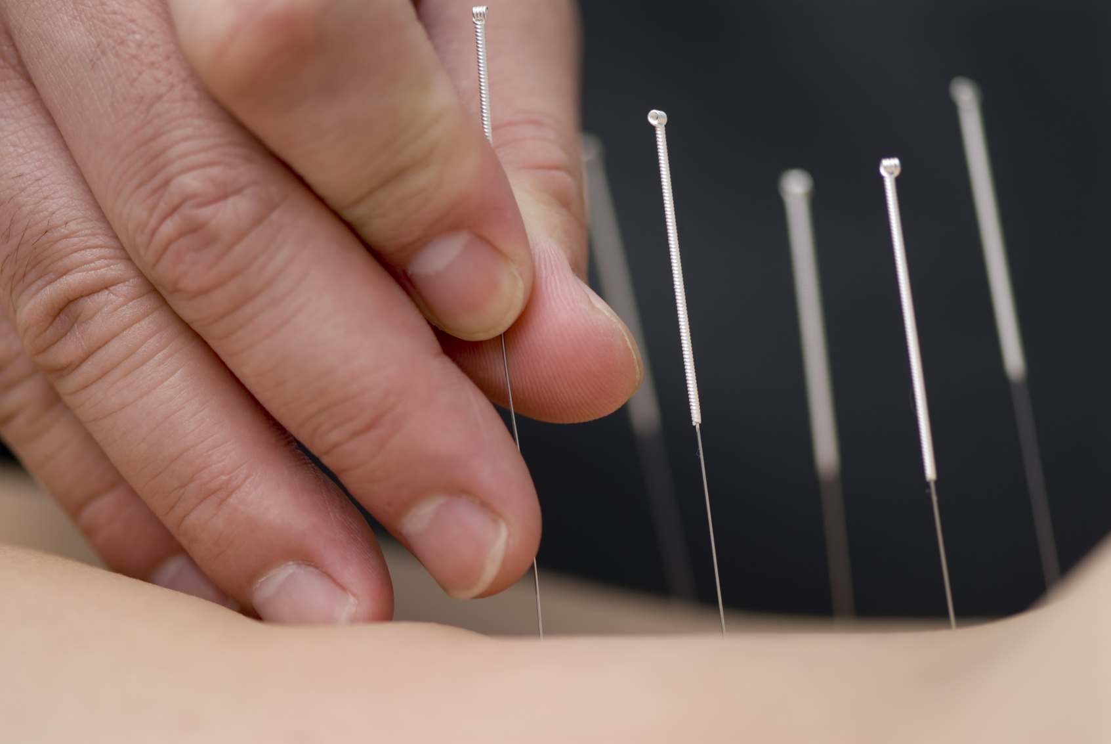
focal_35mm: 158
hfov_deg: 13.0
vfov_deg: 8.7
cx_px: 556
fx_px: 4866
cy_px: 372
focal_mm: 105
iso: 100
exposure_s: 1/100
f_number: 3
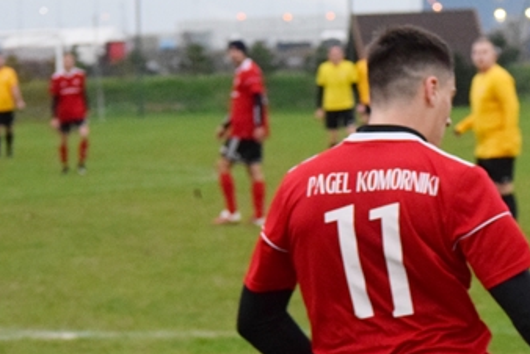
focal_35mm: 190
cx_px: 513
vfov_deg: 7.2
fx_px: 2802
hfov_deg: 10.7
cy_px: 359
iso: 3200
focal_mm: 55
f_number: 4
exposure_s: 1/400
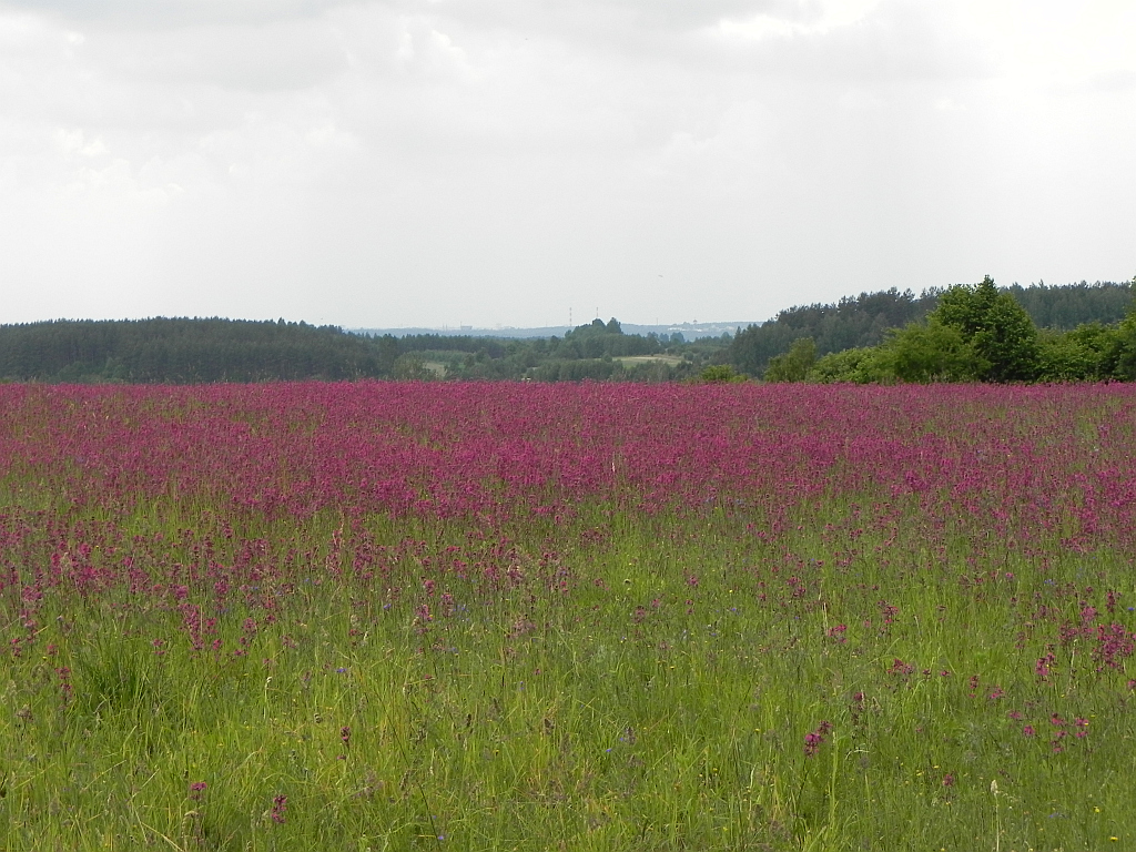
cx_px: 568
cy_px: 426
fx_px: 3118
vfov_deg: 15.6
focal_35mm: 95
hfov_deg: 20.7
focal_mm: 16.9
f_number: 6.3
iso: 160
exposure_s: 1/274
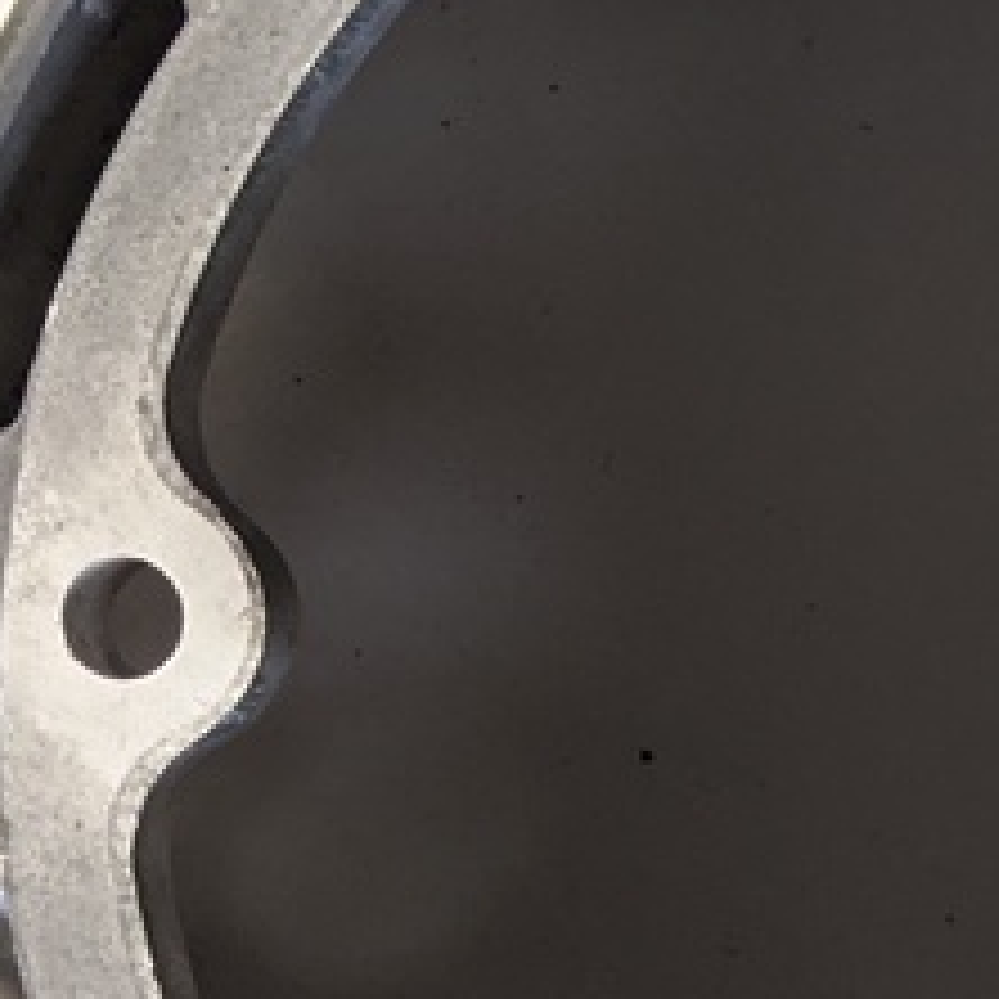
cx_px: 1395
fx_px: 3787
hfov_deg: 14.3
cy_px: 770
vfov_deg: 15.0
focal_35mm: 116
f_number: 1.8
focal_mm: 4.44
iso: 247
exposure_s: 1/120
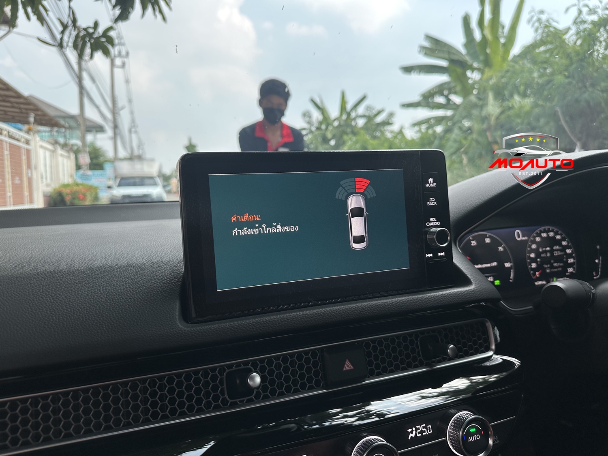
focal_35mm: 24
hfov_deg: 71.6
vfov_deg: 56.8
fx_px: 422
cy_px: 228
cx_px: 304
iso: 64
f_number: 1.78
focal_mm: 6.86
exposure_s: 1/178
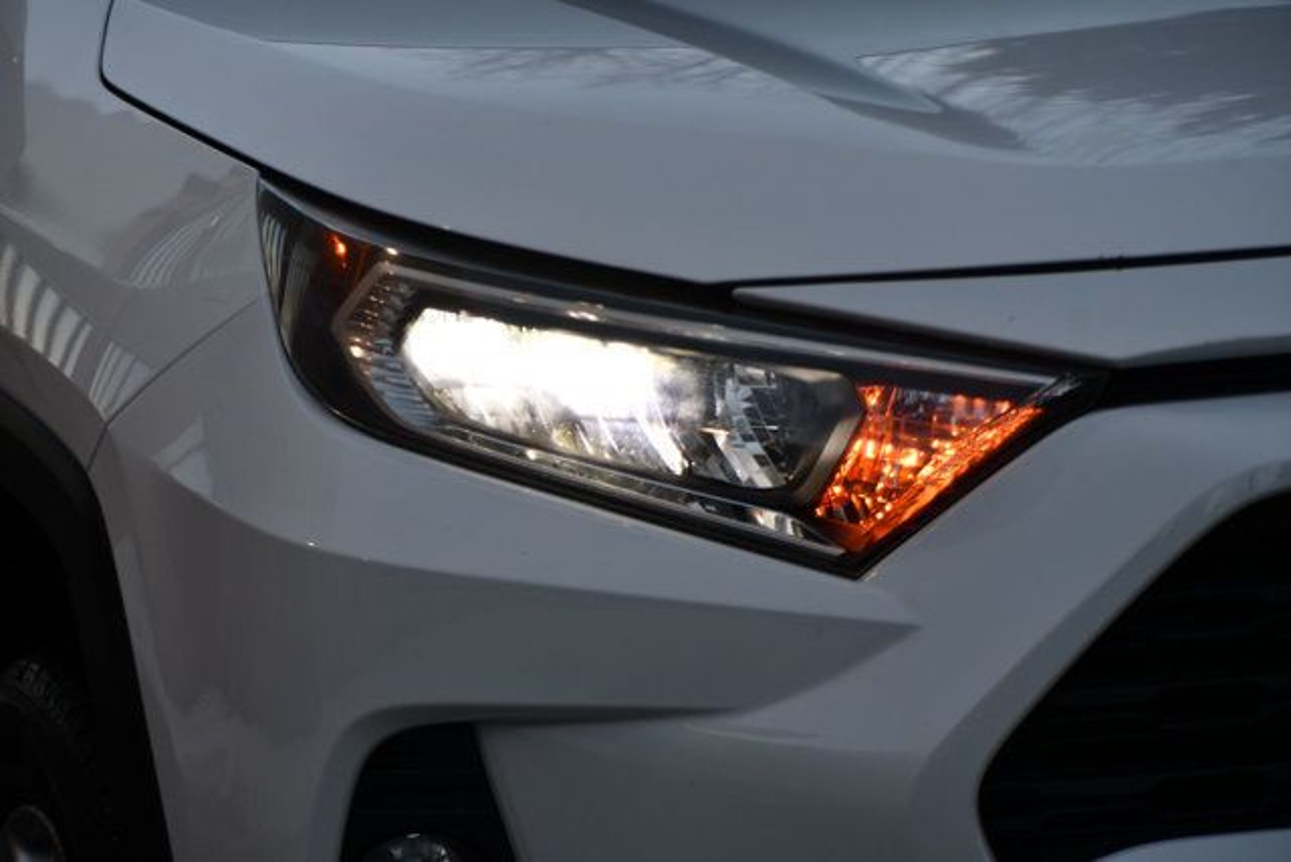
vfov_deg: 9.2
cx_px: 646
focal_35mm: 150
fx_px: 5380
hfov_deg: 13.7
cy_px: 431
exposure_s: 1/250
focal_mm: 100
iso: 200
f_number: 5.6
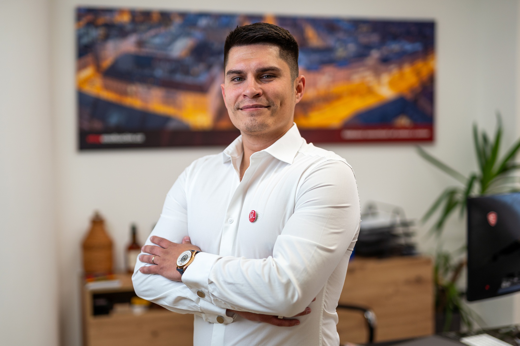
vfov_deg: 27.0
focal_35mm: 50
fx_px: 722
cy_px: 173
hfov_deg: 39.6
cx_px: 260
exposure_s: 1/400
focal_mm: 50
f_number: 1.4
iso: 200
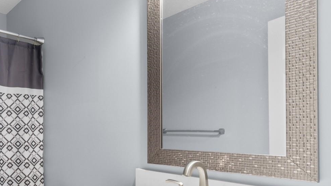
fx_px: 228
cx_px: 77
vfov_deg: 43.5
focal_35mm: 26
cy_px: 129
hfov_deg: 66.7
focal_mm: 10
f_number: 4.5
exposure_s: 1
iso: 100
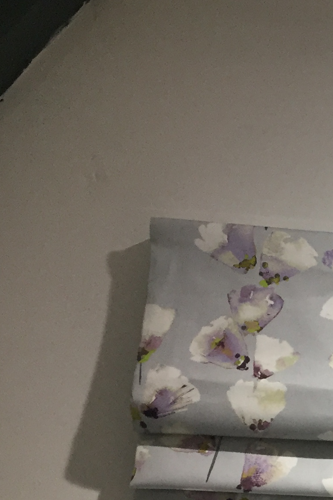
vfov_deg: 23.4
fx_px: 1179
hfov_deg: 13.6
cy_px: 437
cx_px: 672
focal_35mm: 85
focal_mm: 4.15
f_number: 2.2
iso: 125
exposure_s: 1/33
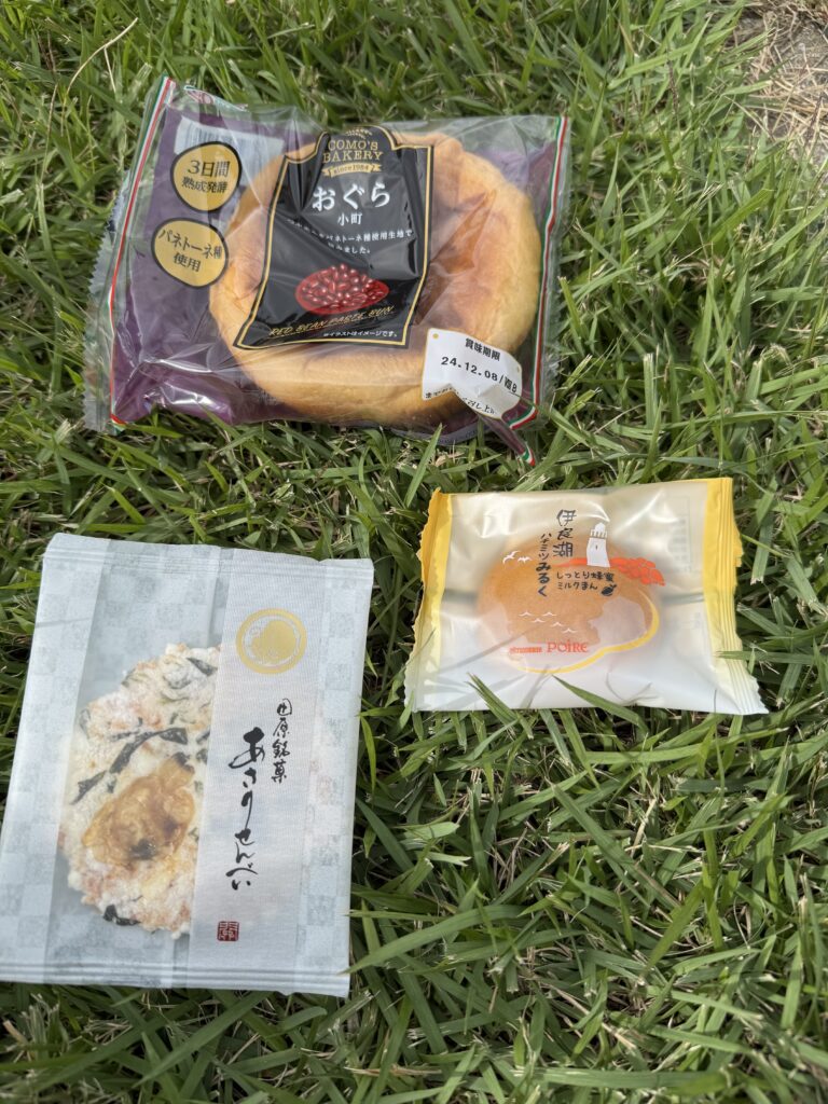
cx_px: 414
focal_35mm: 24
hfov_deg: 56.8
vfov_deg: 71.6
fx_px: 765
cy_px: 552
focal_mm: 6.76
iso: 80
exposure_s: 1/4310
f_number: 1.78
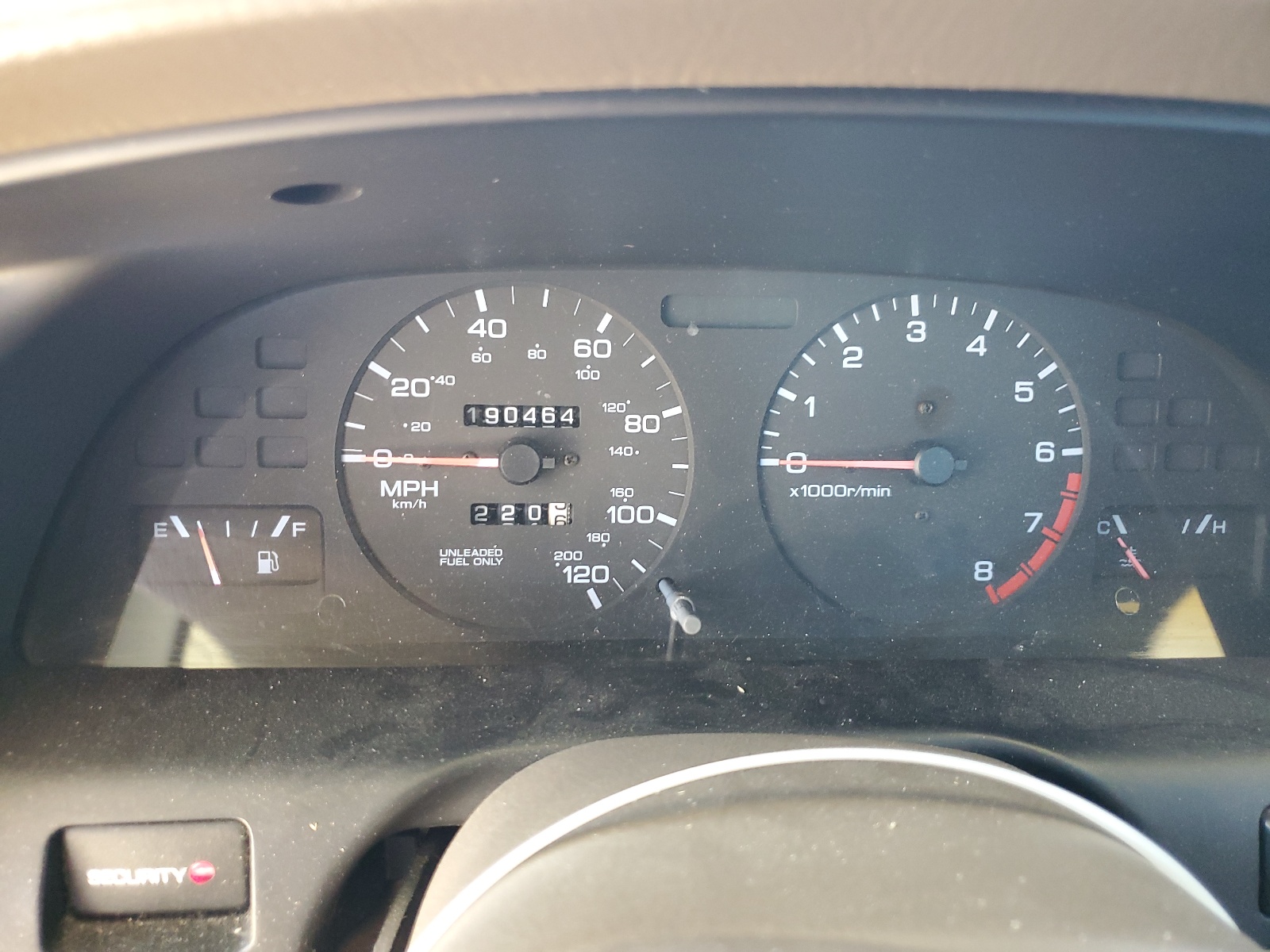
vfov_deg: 53.1
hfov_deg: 67.3
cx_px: 635
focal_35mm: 26
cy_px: 476
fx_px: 954
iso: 222
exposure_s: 1/60.2
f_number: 1.5
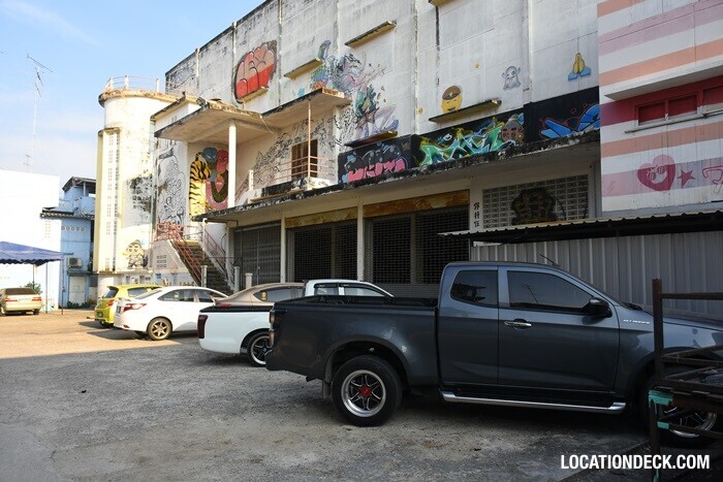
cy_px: 241
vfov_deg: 47.9
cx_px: 362
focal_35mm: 27
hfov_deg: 67.4
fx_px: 542
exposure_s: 1/320
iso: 125
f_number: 5.6
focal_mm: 18
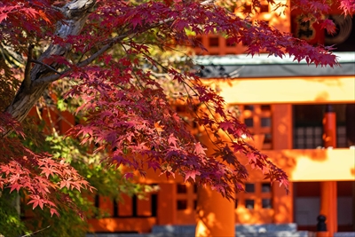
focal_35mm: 240
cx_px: 178
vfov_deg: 5.7
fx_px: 2367
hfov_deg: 8.6
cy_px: 118
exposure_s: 1/250
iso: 400
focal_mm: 240
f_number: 6.3
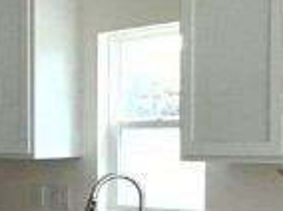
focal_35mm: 101
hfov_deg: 17.5
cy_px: 189
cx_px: -140
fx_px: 824
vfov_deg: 14.5
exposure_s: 1/121
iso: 50
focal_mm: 2.22
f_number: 2.2
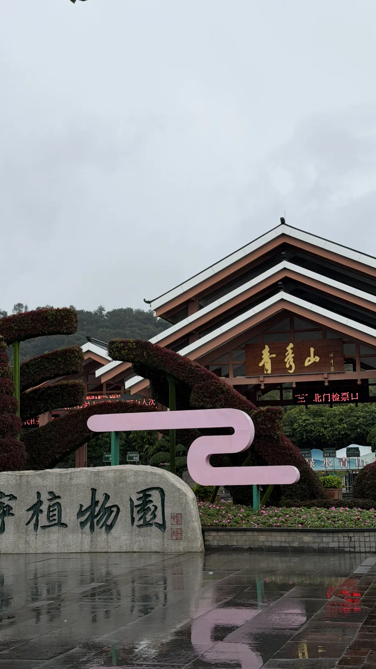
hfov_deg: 22.6
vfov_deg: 39.2
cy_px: 333
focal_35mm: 53
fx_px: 940
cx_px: 182
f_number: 1.78
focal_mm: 6.76
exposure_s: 1/1513
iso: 64
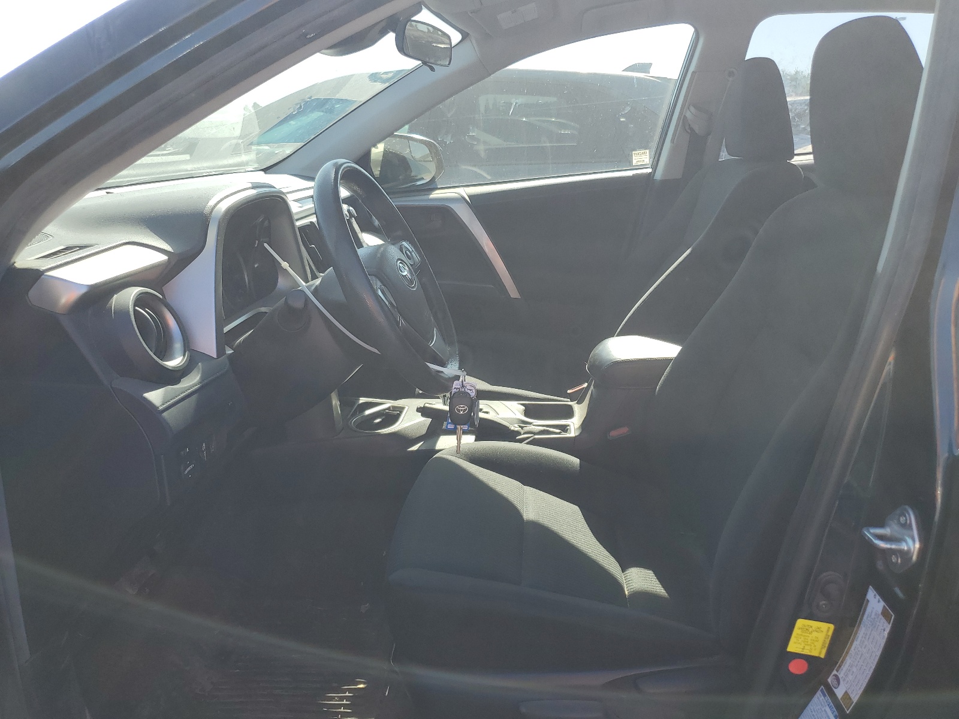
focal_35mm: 26
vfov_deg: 53.1
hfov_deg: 67.3
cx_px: 480
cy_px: 360
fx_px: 720
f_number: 1.5
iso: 50
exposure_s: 1/1000
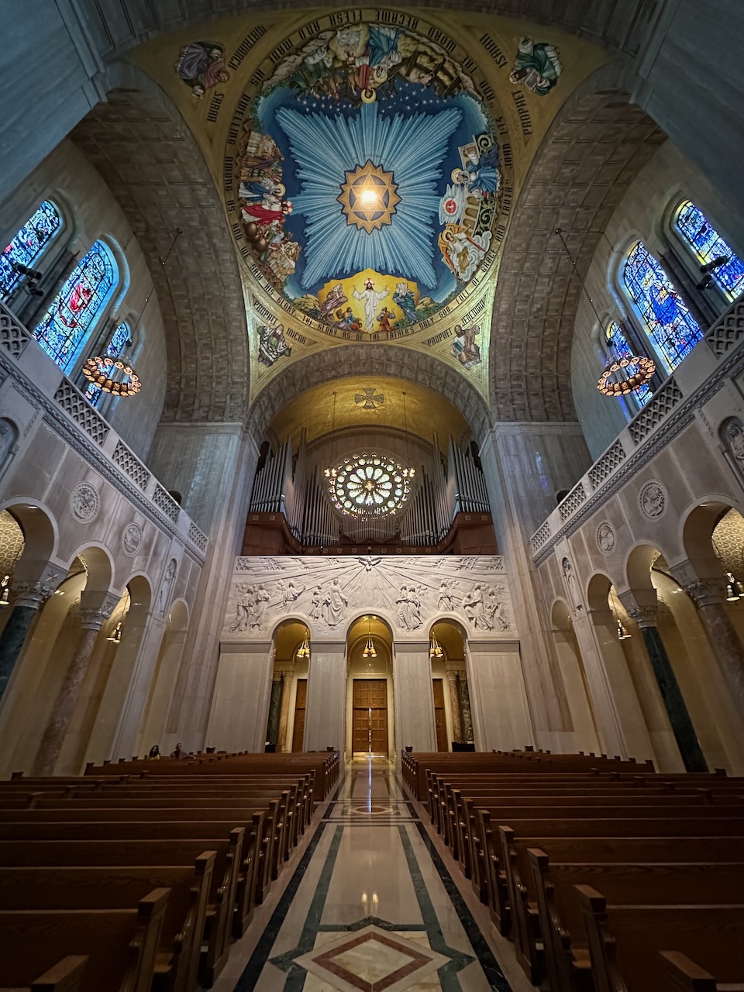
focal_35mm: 14
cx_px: 372
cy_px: 496
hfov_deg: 85.7
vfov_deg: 102.1
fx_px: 401
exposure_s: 1/40
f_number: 2.2
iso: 1250
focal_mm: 2.22
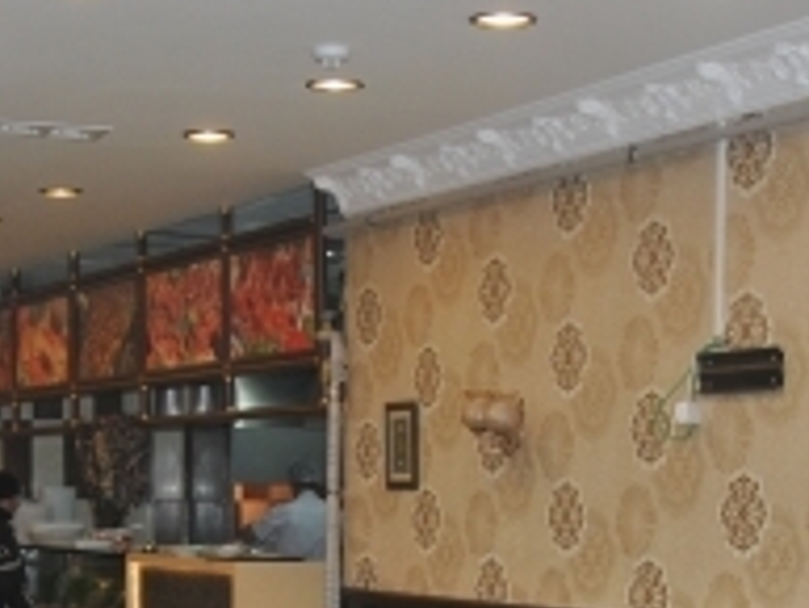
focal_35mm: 107
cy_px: 656
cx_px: 252
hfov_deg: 18.3
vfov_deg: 13.6
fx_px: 2502
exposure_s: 1/60
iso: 200
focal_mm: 22
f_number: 3.8
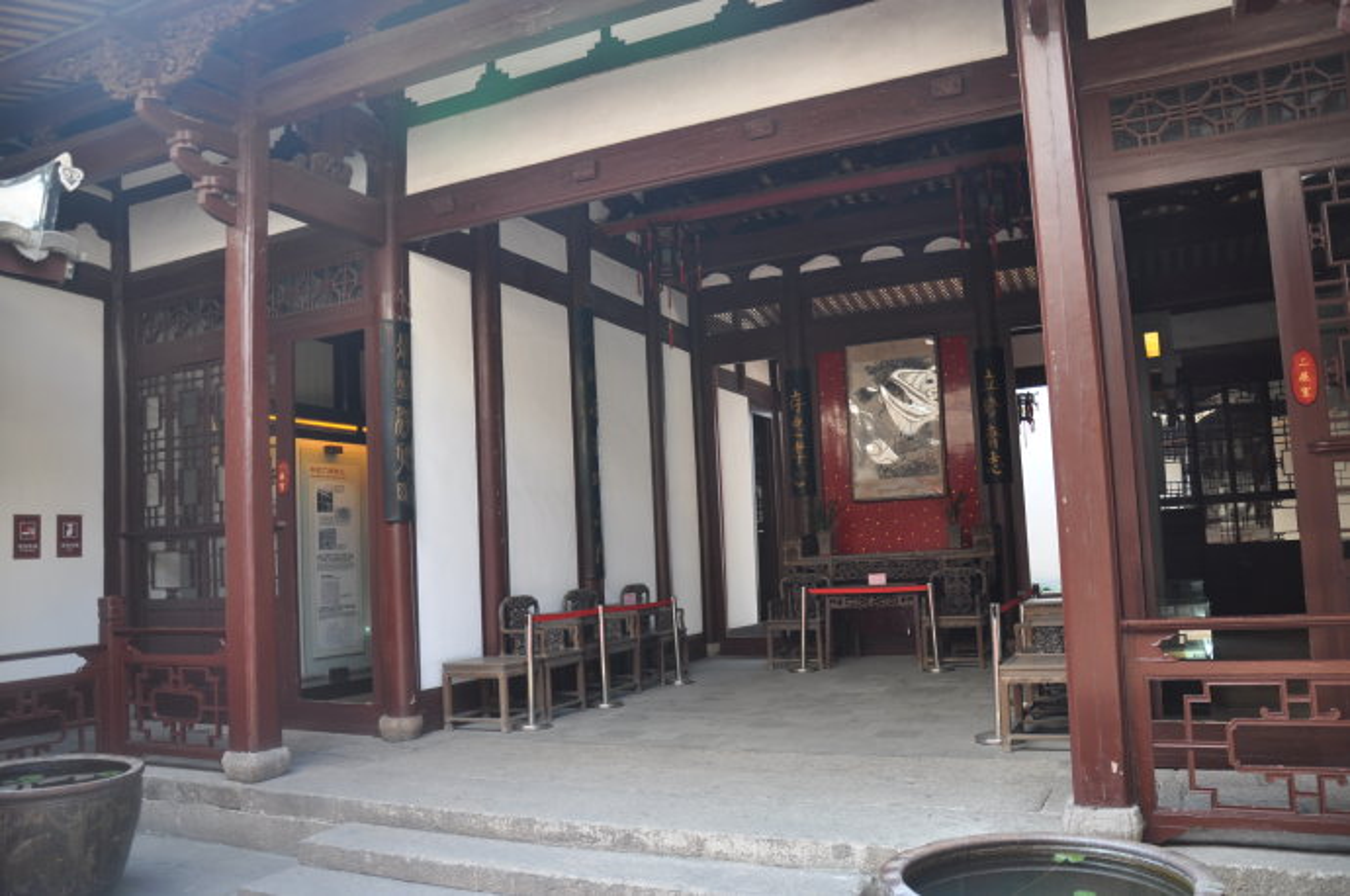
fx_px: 1011
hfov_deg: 67.5
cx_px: 675
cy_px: 448
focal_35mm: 27
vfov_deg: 47.8
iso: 200
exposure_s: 1/40
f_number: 3.5
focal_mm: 18
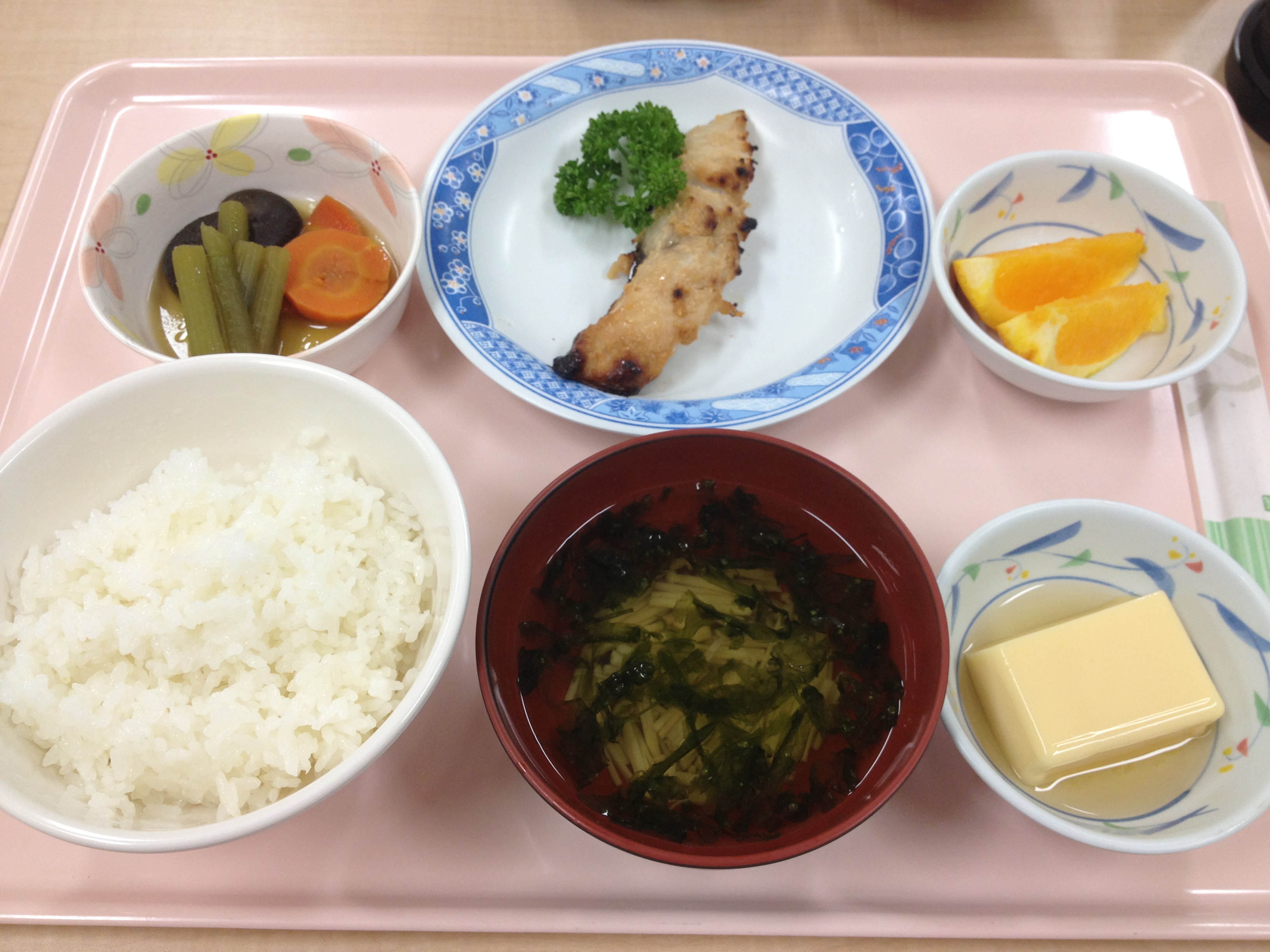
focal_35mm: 35
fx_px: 1284
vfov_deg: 40.7
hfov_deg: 52.6
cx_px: 635
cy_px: 476
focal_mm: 4.28
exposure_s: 1/40
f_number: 2.4
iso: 80
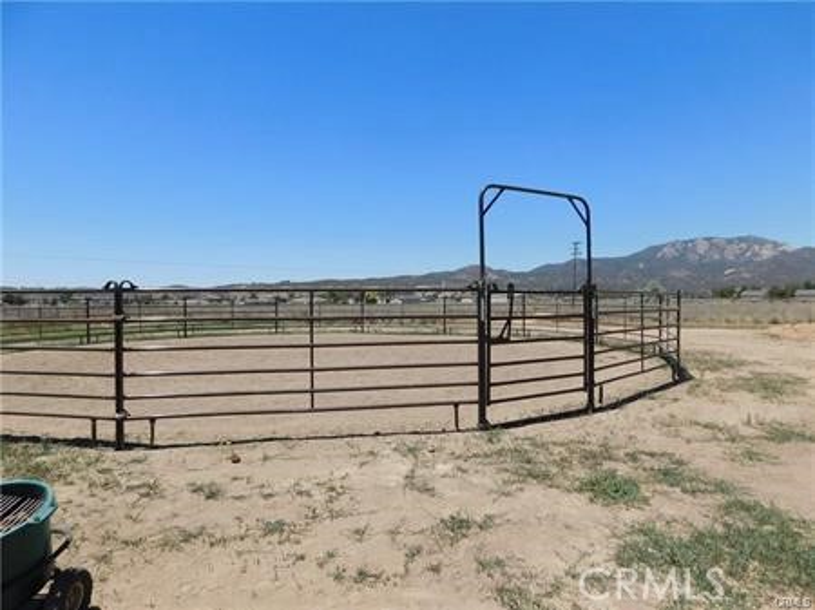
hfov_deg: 74.0
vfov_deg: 58.8
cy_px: 305
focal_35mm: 23
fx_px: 541
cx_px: 408
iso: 125
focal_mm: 4
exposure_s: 1/640
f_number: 6
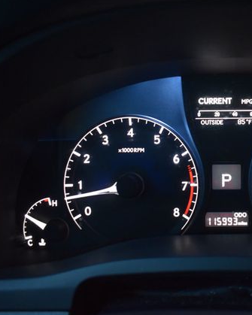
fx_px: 401
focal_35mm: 43
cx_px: 232
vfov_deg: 42.9
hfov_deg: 32.9
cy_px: 157
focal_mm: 20
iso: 1600
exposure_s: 1/13
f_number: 3.8
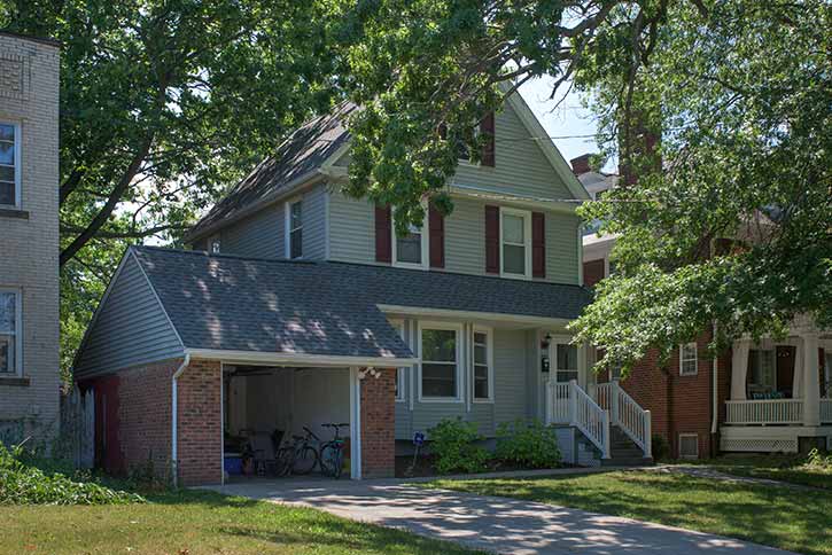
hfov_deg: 55.8
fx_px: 786
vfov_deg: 38.9
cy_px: 278
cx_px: 416
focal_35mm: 34
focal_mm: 34
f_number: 11
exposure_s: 1/320
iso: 640
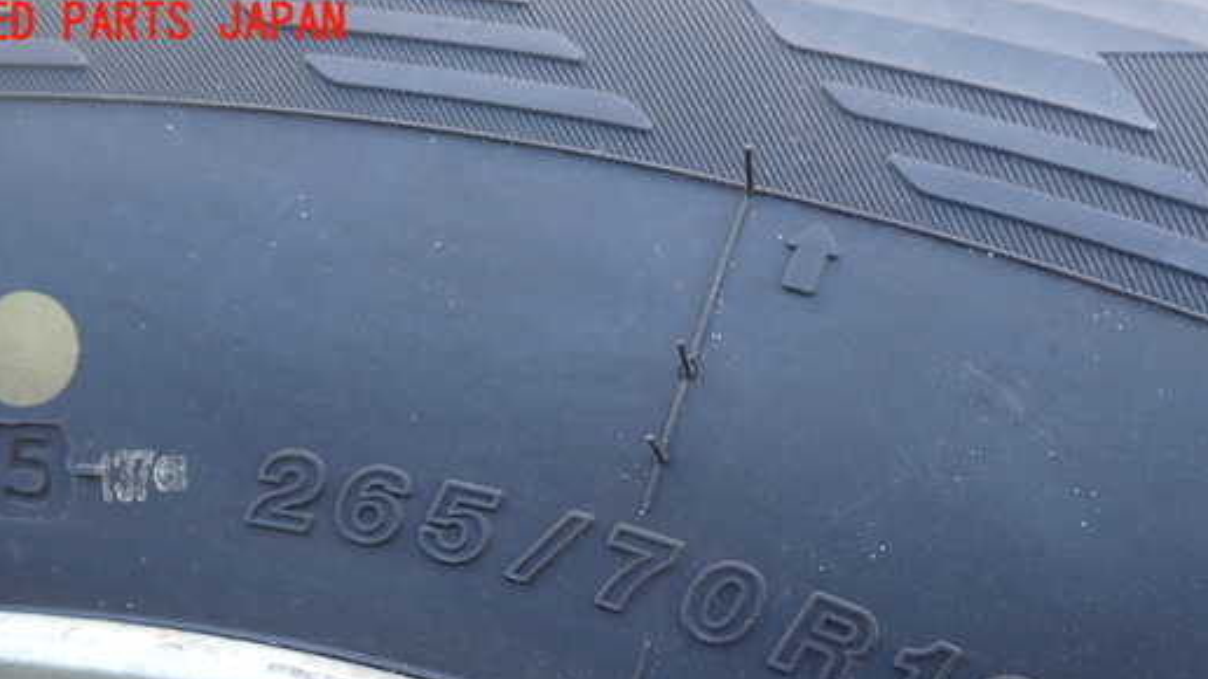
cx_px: 623
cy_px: 522
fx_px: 1217
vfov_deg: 30.6
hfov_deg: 52.8
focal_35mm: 38
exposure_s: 1/80
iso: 100
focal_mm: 5.4
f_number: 2.3
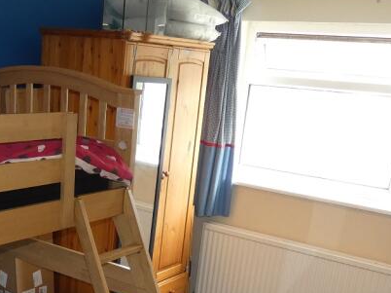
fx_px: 576
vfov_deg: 27.1
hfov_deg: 37.0
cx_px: 122
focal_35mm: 51
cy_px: 287
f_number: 2.8
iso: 200
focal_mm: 3.6
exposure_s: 1/60
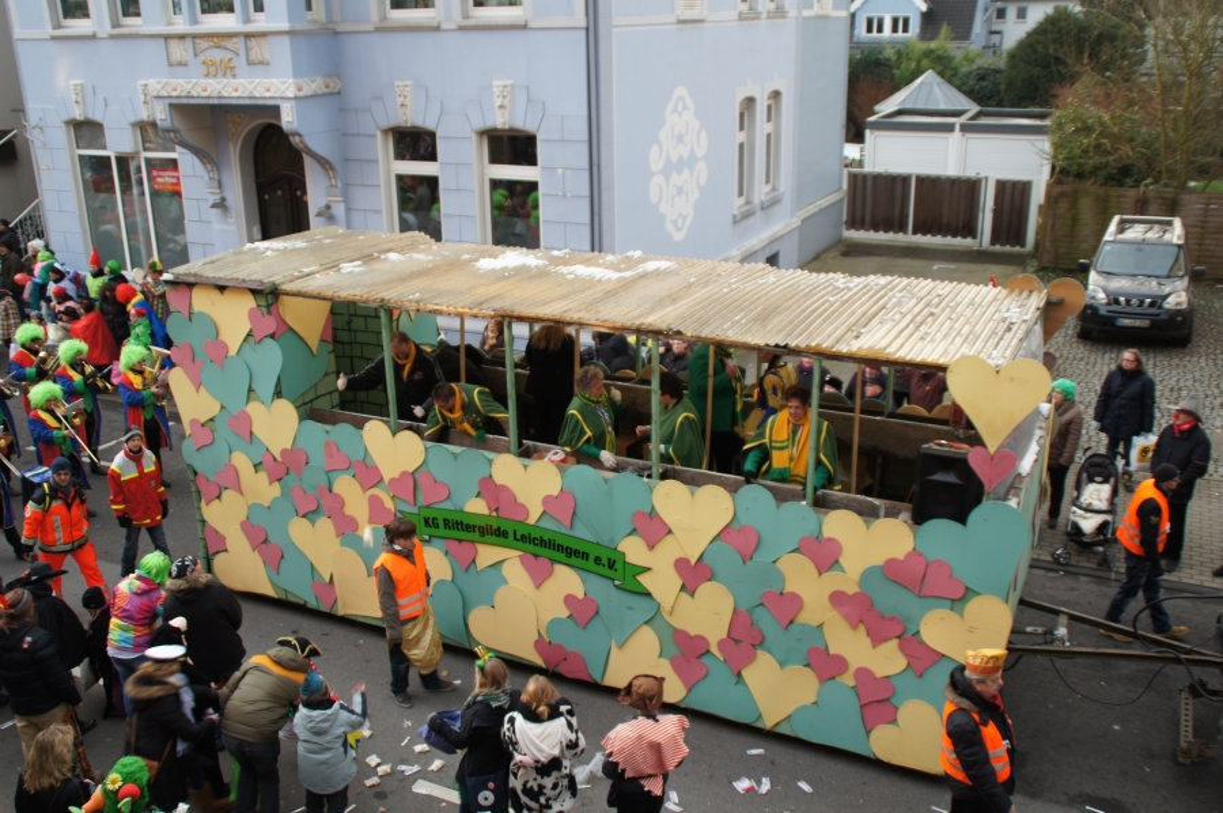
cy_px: 406
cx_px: 612
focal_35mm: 33
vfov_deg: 39.9
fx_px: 1120
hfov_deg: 57.3
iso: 125
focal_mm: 22
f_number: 3.5
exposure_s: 1/40
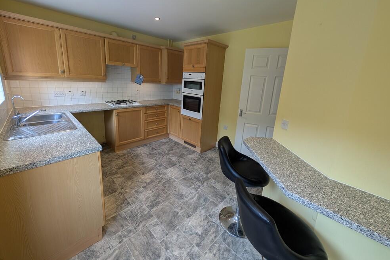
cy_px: 111
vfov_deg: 84.8
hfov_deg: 108.3
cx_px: 190
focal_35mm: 13
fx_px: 141
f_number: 1.7
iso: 65
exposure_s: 1/100
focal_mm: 2.02
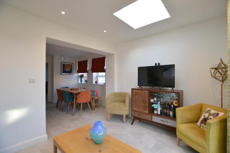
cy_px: 76
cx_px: 115
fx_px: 96
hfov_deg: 100.4
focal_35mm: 15
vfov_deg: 77.2
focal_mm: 10
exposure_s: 1/40
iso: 100
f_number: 3.5
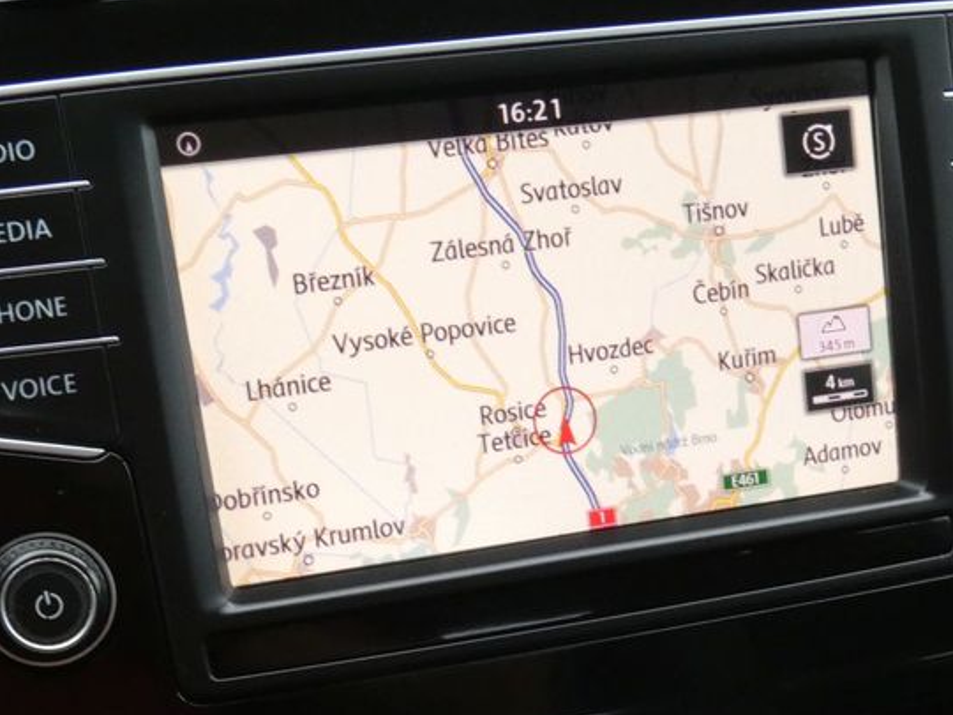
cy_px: 621
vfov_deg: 19.6
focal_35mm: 74
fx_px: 2037
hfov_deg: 26.3
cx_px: 589
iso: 500
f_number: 5.6
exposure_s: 1/80
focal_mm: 7.1
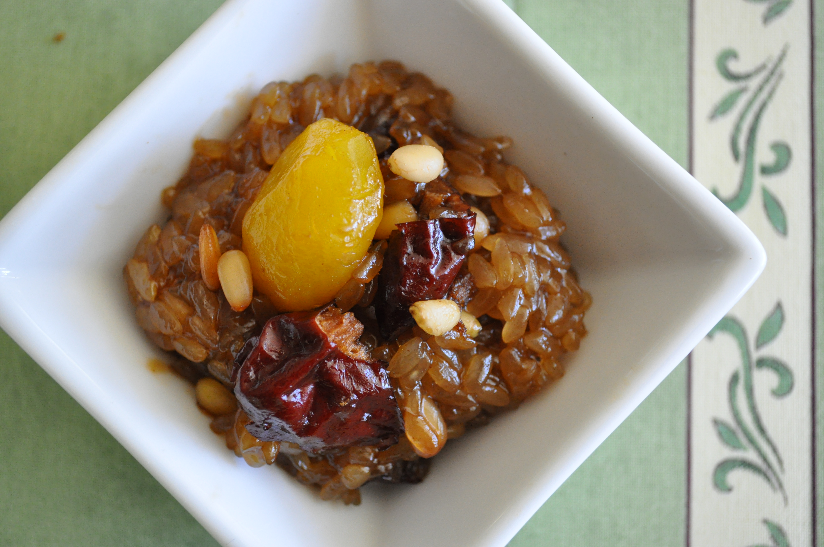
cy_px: 274
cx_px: 412
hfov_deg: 37.9
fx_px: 1200
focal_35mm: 52
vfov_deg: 25.7
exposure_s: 1/60
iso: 1400
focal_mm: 35
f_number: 5
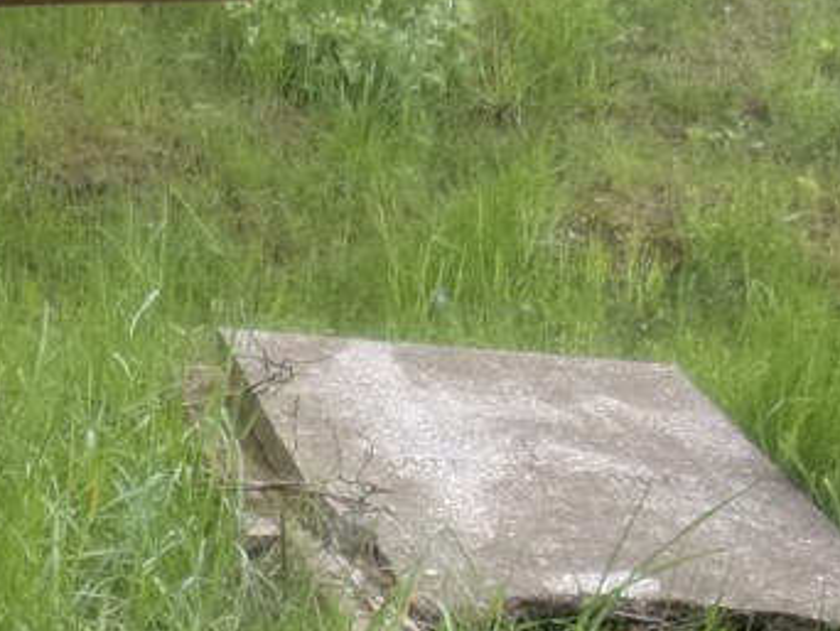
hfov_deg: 18.0
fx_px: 2453
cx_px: -290
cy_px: 508
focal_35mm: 101
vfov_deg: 14.6
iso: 80
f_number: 3.3
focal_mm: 4.3
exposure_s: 1/160
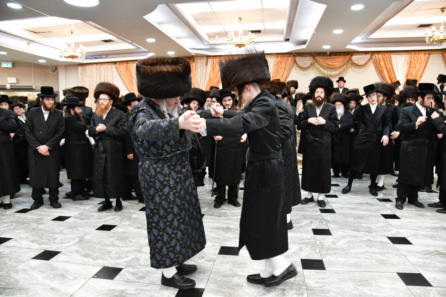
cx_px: 223
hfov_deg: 73.8
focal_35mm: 24
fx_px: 297
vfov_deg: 53.1
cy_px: 148
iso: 2500
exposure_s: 1/100
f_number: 5.6
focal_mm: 24
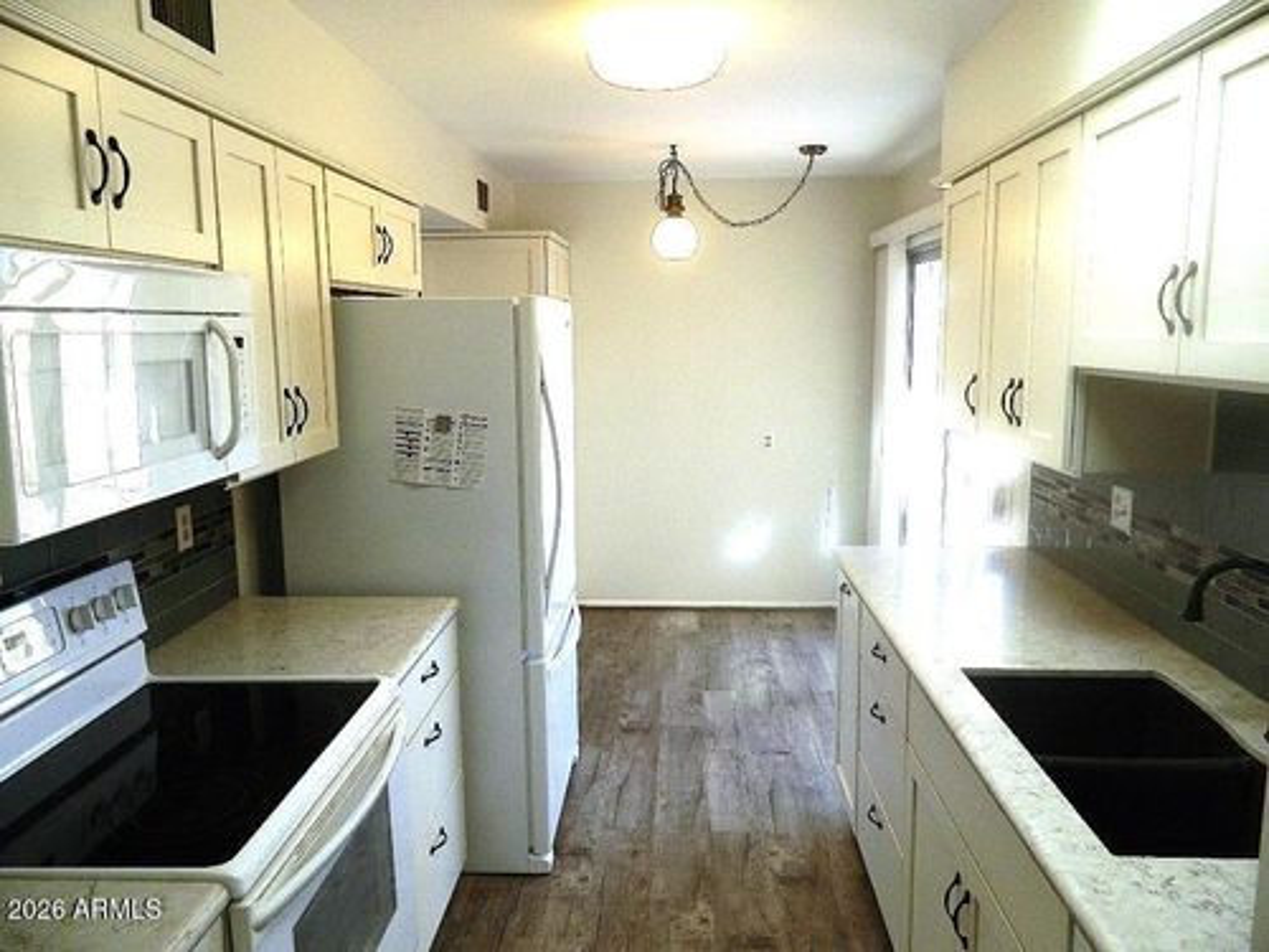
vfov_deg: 54.9
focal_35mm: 25
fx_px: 916
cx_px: 634
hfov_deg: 69.4
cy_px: 476
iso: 250
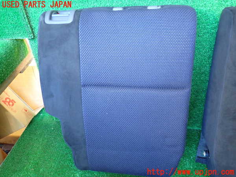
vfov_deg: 54.9
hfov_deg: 69.4
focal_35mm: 25
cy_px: 88
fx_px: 170
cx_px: 118
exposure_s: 1/30
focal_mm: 4.5
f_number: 2
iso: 400
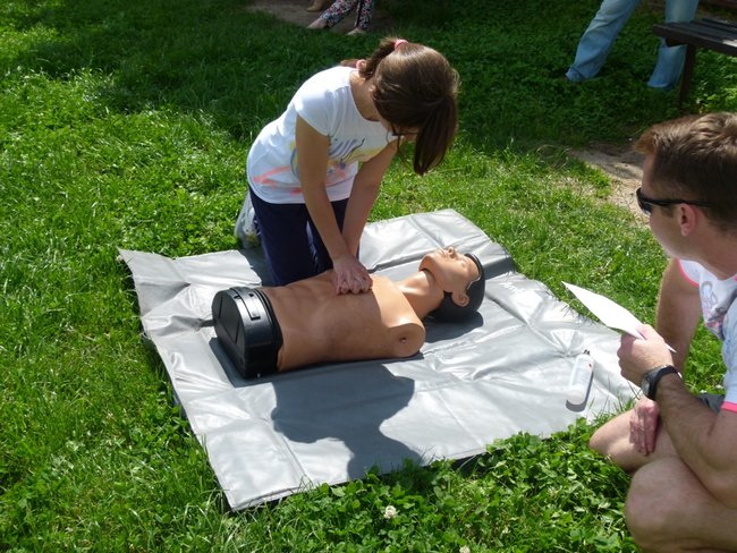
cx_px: 368
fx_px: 916
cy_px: 276
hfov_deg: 43.8
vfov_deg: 33.6
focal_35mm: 43
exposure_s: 1/800
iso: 100
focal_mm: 7.7
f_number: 4
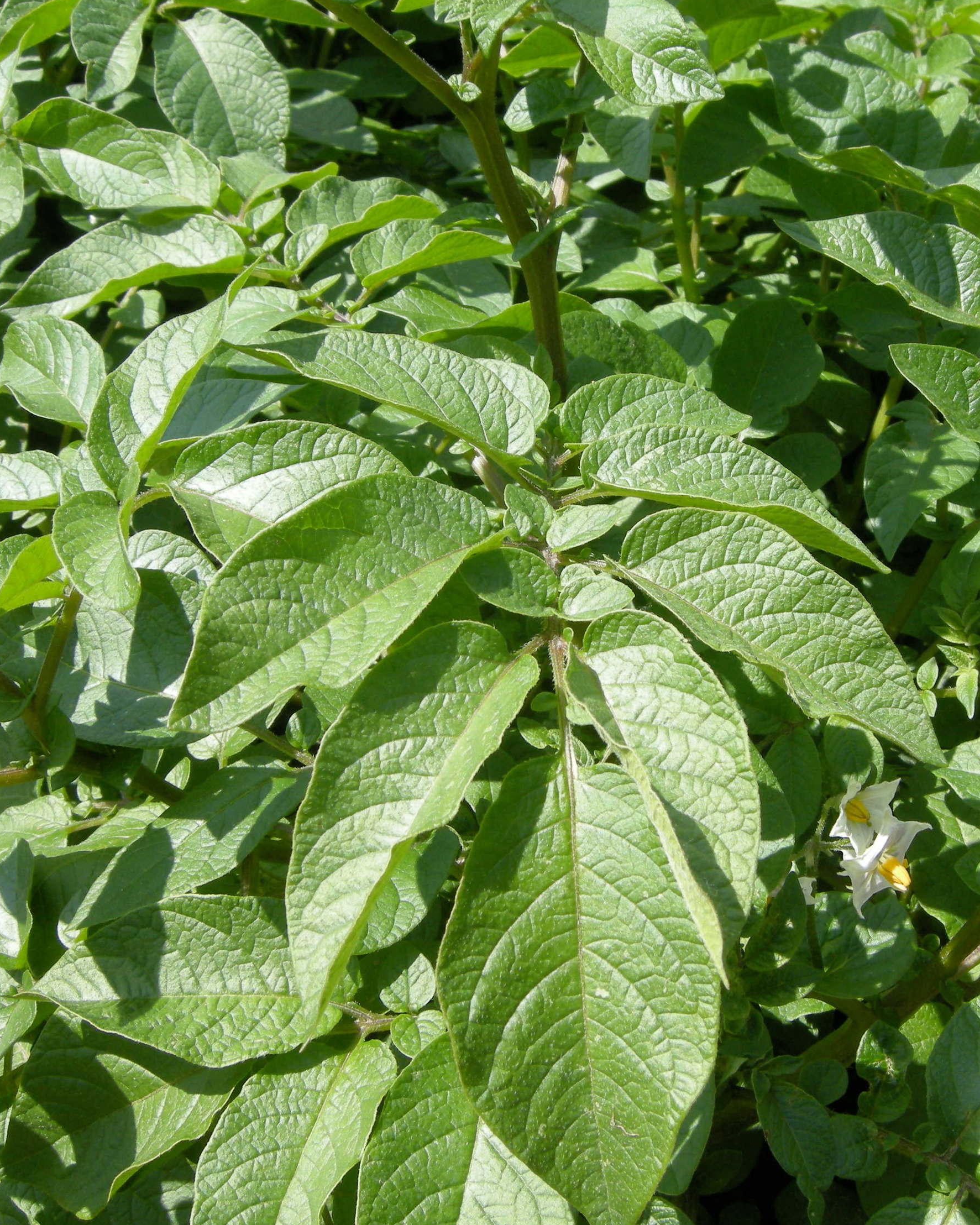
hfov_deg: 40.1
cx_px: 487
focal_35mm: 37
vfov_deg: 49.1
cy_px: 647
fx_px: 1341
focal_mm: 7.5
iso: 64
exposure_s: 1/173
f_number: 4.8
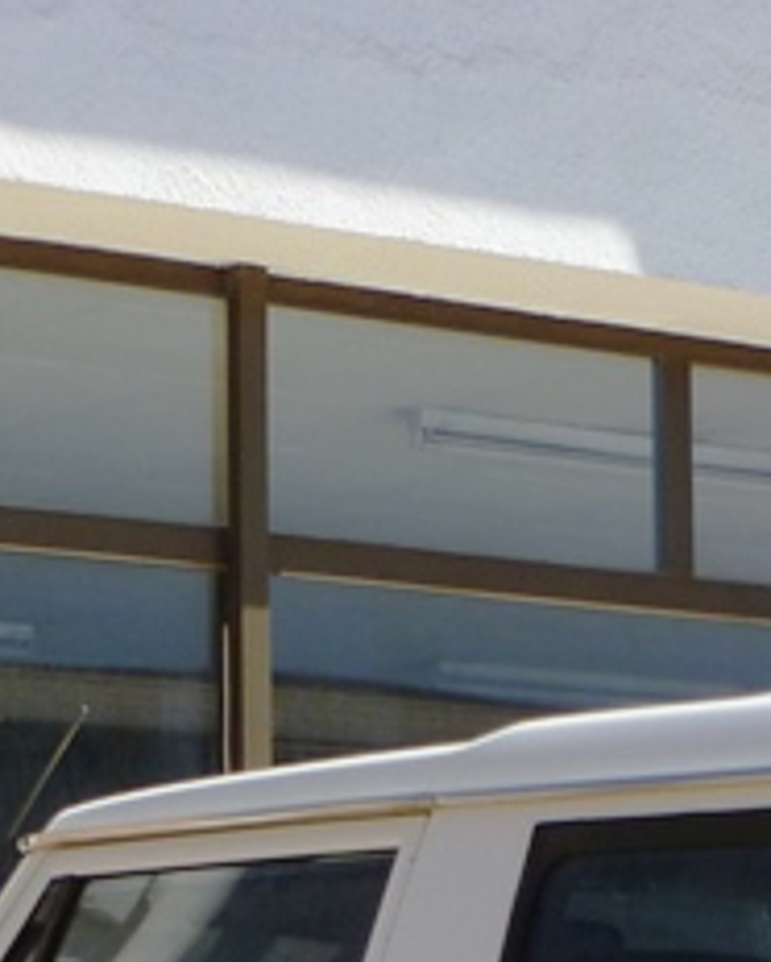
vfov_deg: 11.7
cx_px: 982
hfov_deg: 9.8
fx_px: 4415
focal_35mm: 155
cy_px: 1580
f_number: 3.6
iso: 80
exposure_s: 1/800
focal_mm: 6.5
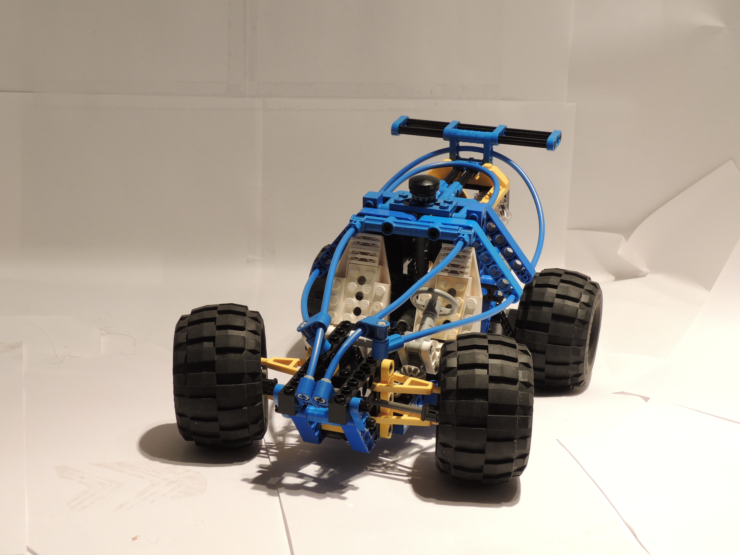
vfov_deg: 21.0
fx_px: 1496
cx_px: 370
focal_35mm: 70
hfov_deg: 27.8
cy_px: 278
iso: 100
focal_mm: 12.4
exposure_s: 1/2.5
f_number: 6.1
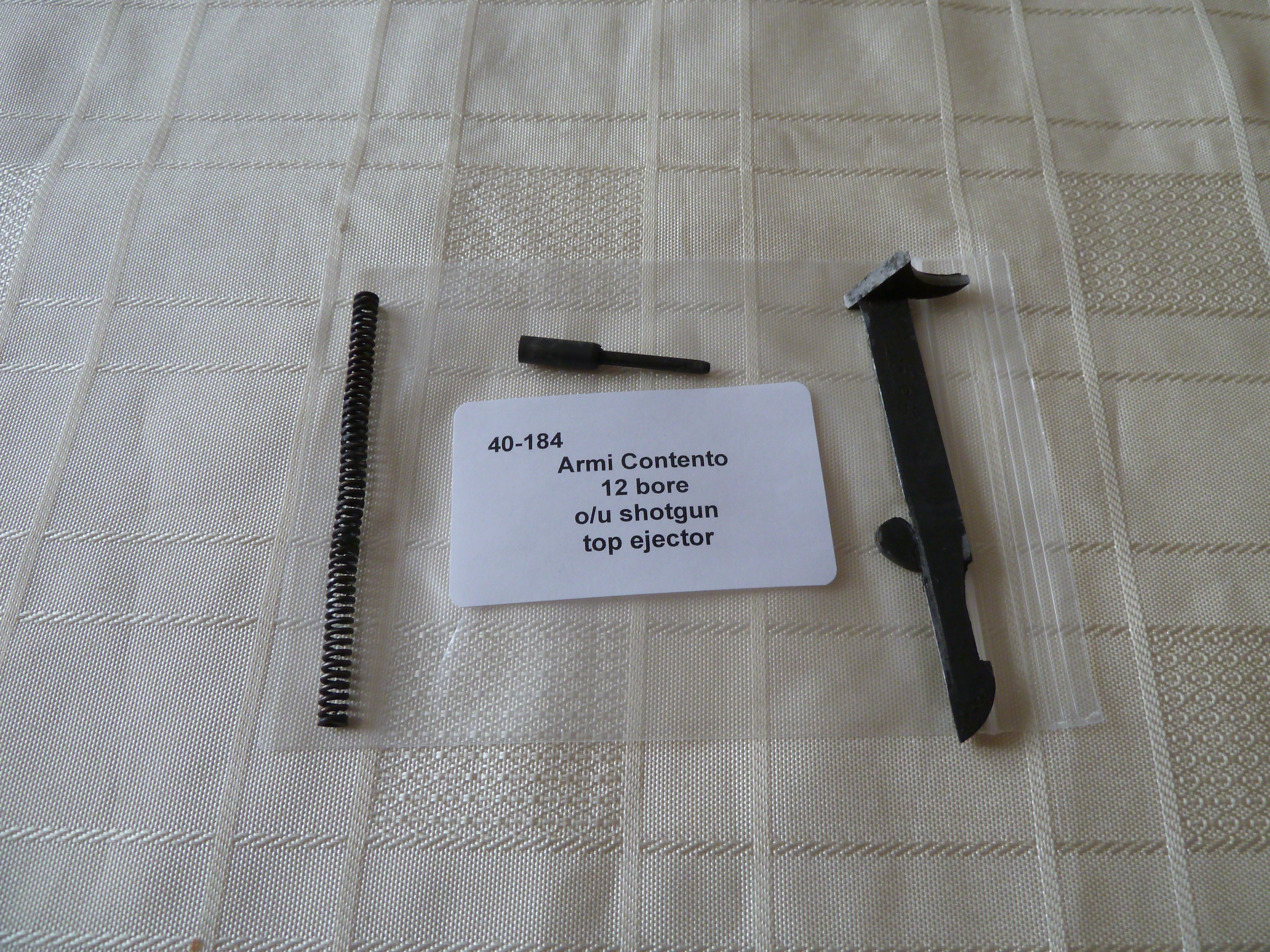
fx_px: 917
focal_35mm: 25
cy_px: 476
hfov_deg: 69.4
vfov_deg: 54.9
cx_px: 635
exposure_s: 1/30
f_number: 3.3
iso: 160
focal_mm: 4.1
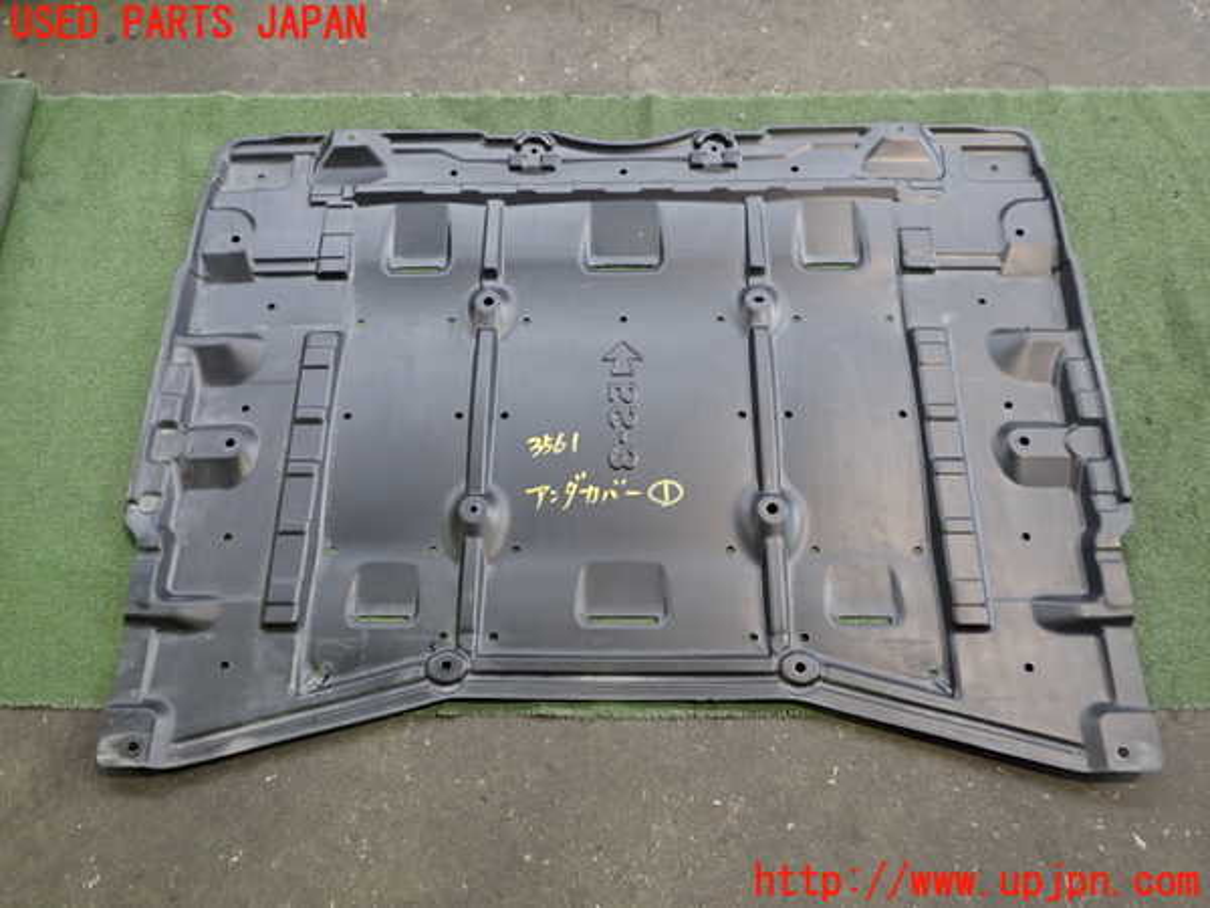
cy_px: 454
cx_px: 605
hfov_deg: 60.0
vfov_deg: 46.8
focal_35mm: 30
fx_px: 1049
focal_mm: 5.4
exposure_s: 1/30
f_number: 2.3
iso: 320
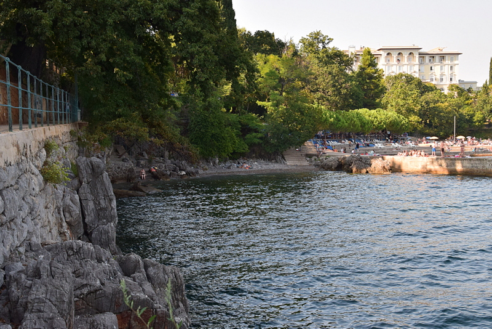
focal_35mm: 42
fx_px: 574
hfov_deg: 46.4
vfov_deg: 31.9
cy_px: 164
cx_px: 246
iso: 400
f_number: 9
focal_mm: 28
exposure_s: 1/125
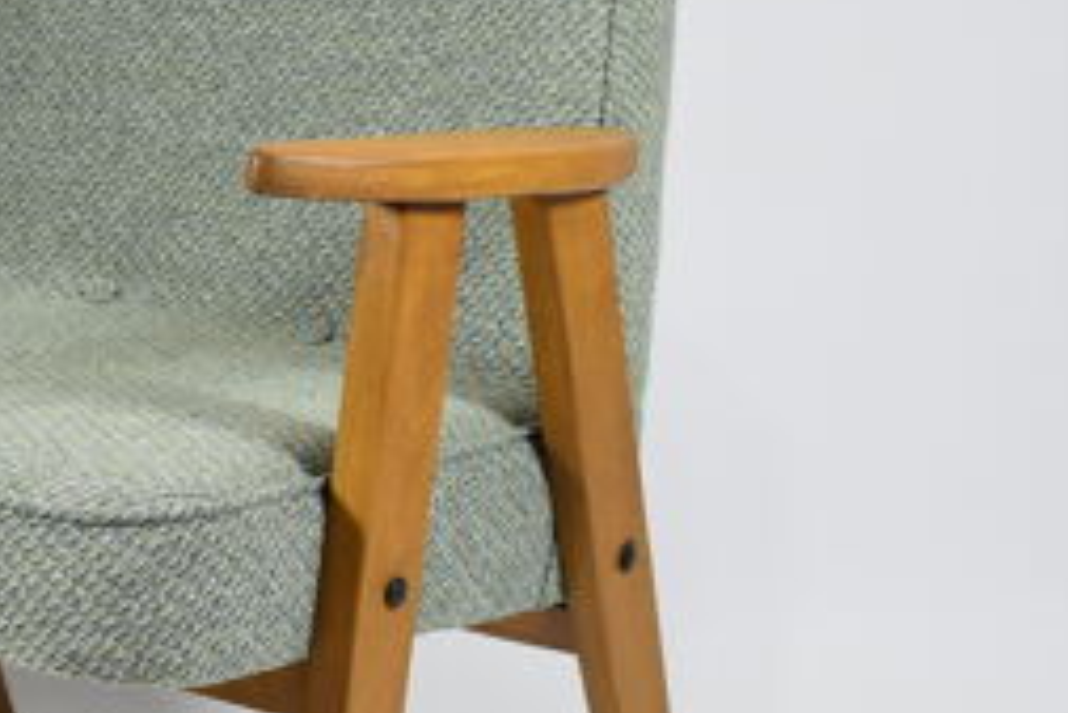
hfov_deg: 19.6
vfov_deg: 13.3
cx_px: 270
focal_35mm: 103
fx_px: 3063
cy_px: 479
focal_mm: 29
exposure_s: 1/125
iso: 1100
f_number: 4.2
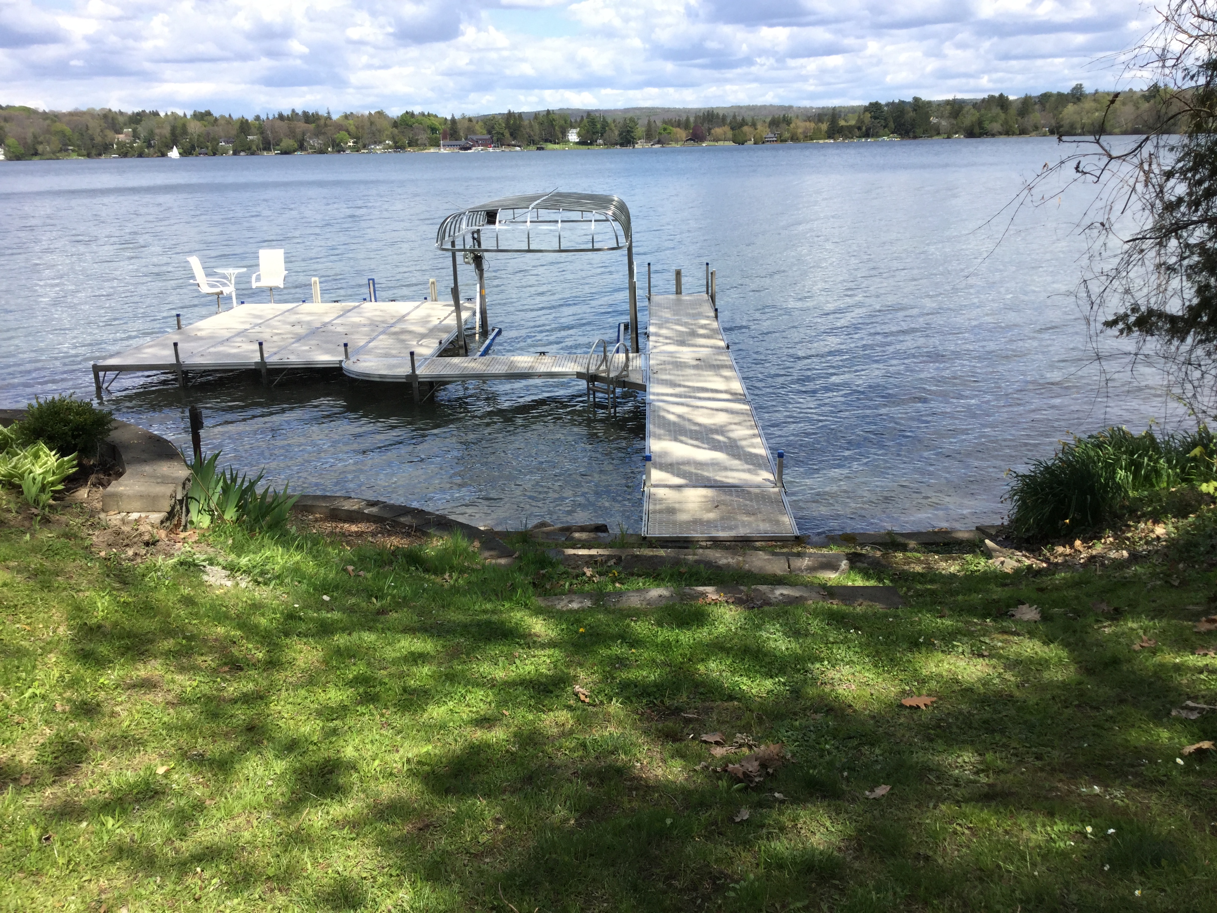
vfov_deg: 45.4
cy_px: 456
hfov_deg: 58.4
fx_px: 1090
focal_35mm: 31
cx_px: 608
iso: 25
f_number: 2.4
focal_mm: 3.3
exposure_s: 1/970
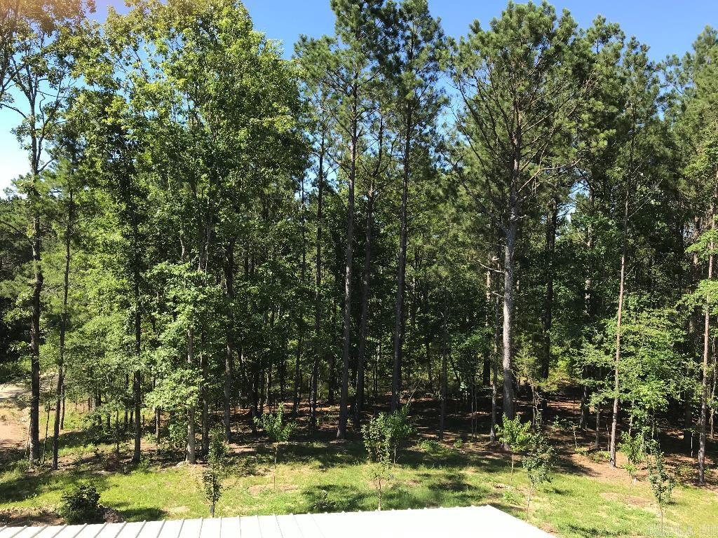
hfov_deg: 63.4
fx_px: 581
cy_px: 269
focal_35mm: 28
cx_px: 359
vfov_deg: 49.7
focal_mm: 3.99
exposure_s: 1/656
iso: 20
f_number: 1.8
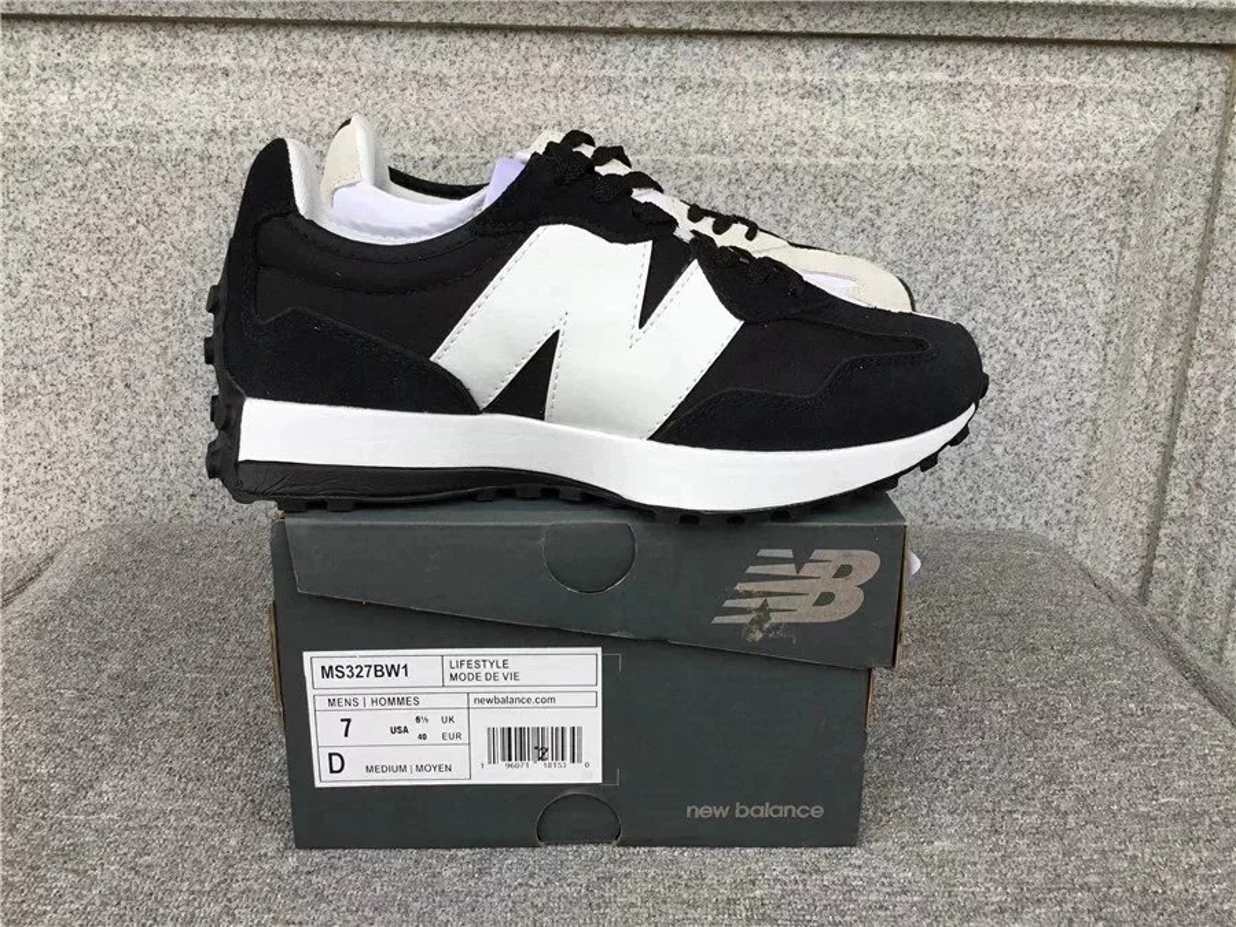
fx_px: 1107
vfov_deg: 45.4
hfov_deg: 58.4
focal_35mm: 31
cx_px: 618
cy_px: 464
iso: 25
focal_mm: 3.3
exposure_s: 1/129
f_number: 2.4
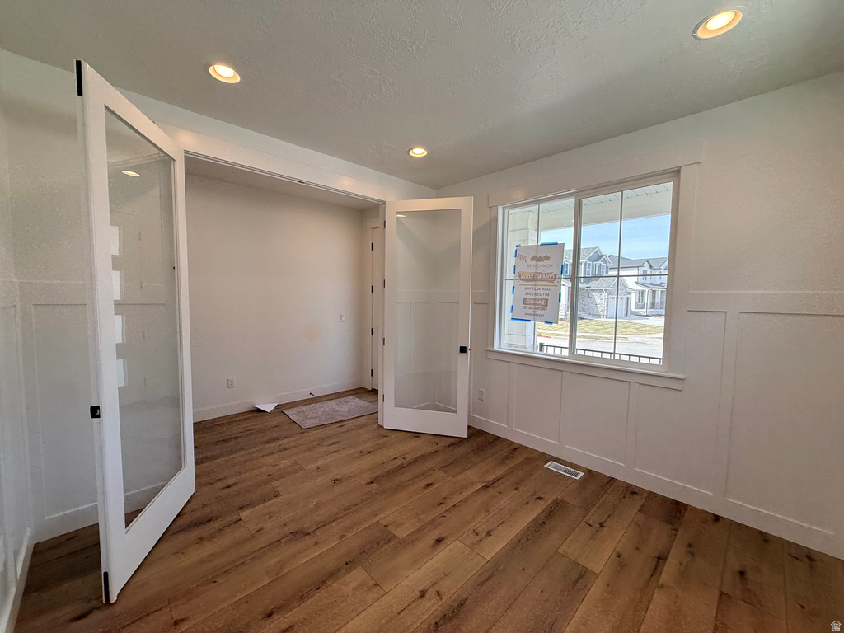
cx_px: 422
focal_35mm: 14
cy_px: 316
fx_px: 341
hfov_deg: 102.1
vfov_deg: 85.7
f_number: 2.2
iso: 64
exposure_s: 1/221
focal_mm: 2.22
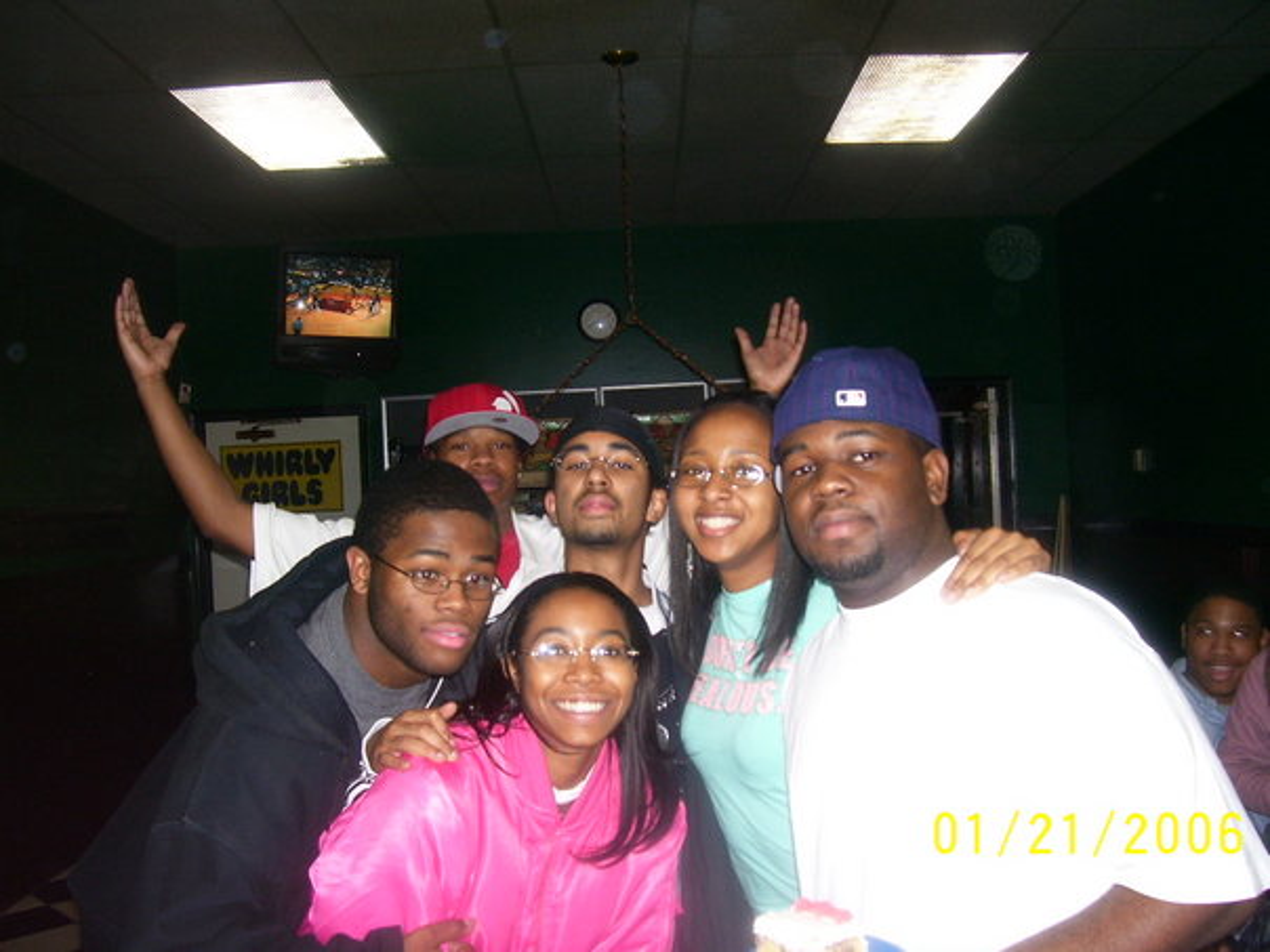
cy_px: 476
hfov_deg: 54.0
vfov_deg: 41.8
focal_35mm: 34
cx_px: 635
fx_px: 1247
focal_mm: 5.6
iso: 125
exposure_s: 1/60
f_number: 2.7
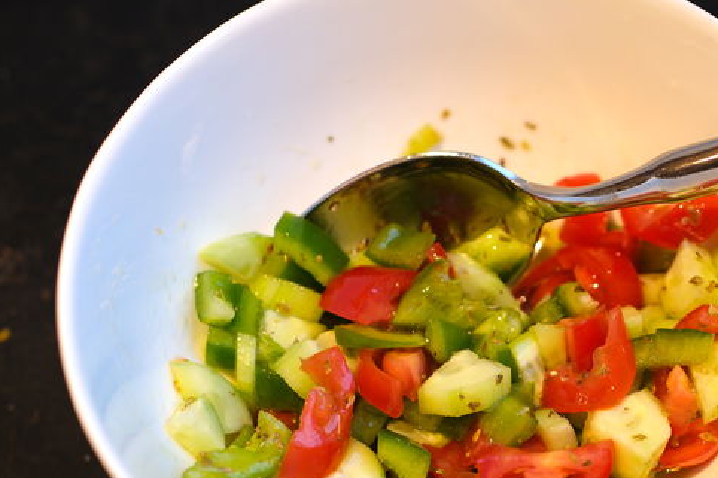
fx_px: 1396
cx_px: 527
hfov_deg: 28.5
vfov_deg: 19.3
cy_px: 360
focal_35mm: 70
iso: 250
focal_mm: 30
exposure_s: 1/42
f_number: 2.8
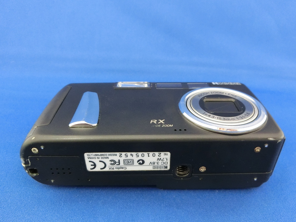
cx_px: 148
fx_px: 248
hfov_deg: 61.7
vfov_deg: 48.2
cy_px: 111
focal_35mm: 29
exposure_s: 1/30
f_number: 3.7
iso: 800
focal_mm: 5.2
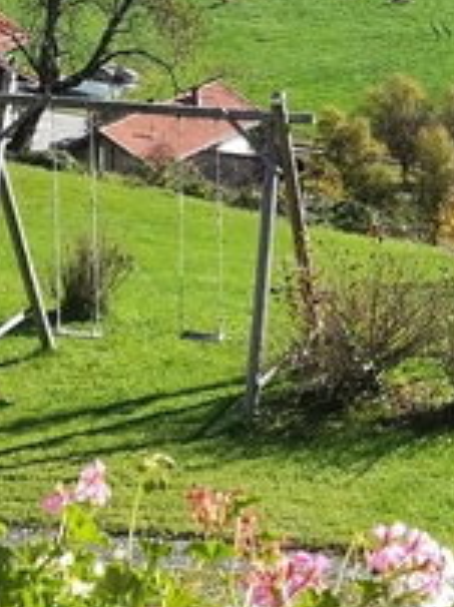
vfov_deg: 19.1
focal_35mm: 100
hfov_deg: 14.3
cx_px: 535
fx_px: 1752
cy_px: 9
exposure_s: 1/405
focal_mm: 3.83
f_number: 2.2
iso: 50
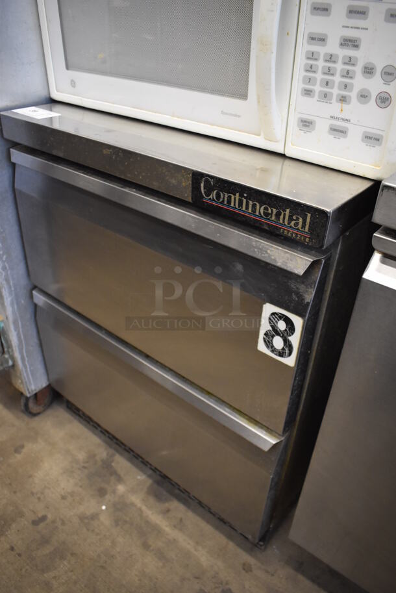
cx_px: 198
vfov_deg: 67.3
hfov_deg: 48.0
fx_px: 445
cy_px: 296
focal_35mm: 27
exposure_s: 1/125
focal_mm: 18
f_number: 3.5
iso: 1800
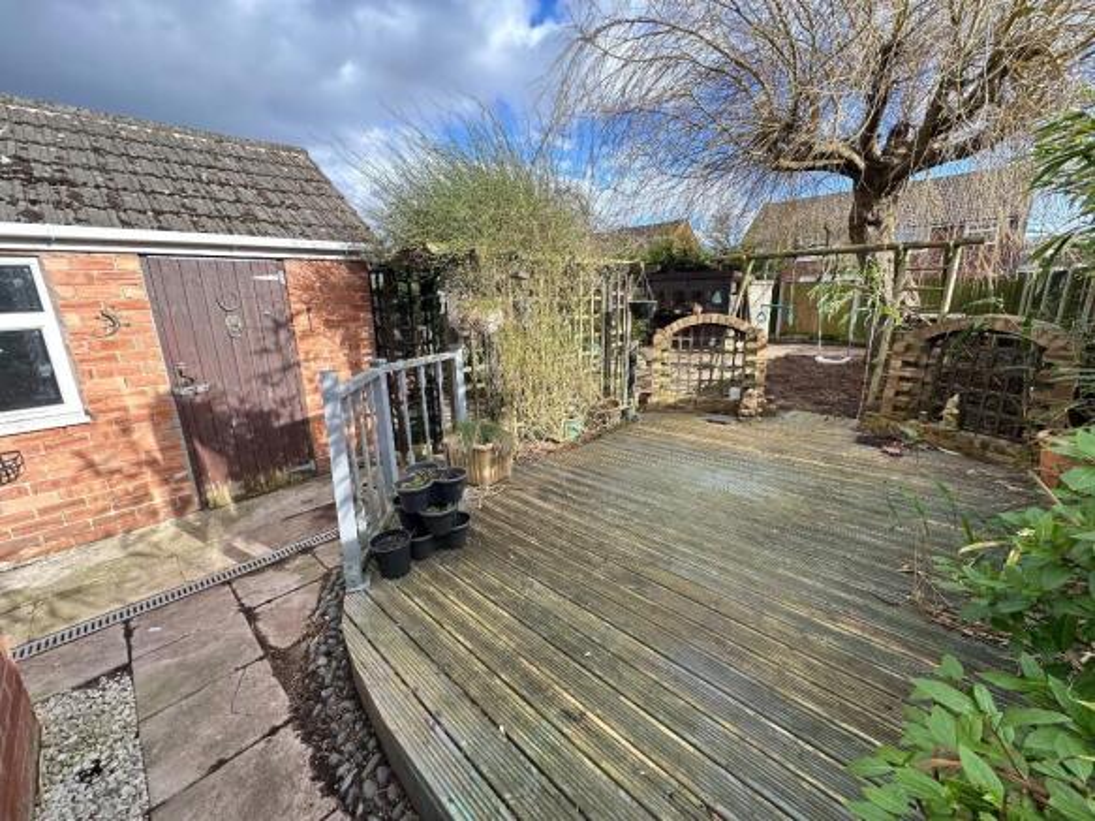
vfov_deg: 85.7
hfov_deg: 102.1
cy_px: 410
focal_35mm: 14
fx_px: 443
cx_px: 548
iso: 40
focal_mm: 2.22
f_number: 2.2
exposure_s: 1/296
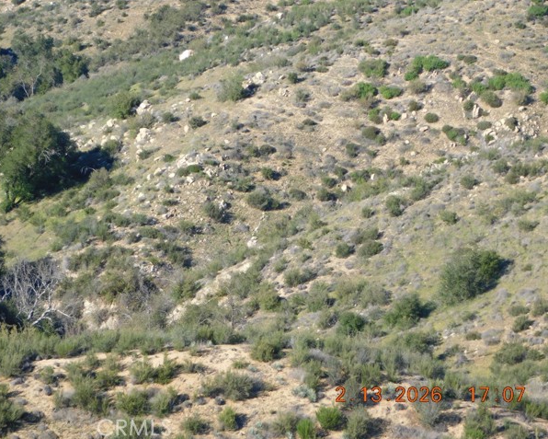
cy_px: 220
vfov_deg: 6.4
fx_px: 3942
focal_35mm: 243
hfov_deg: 8.0
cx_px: 268
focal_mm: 41.3
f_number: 5.6
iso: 125
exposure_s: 1/250
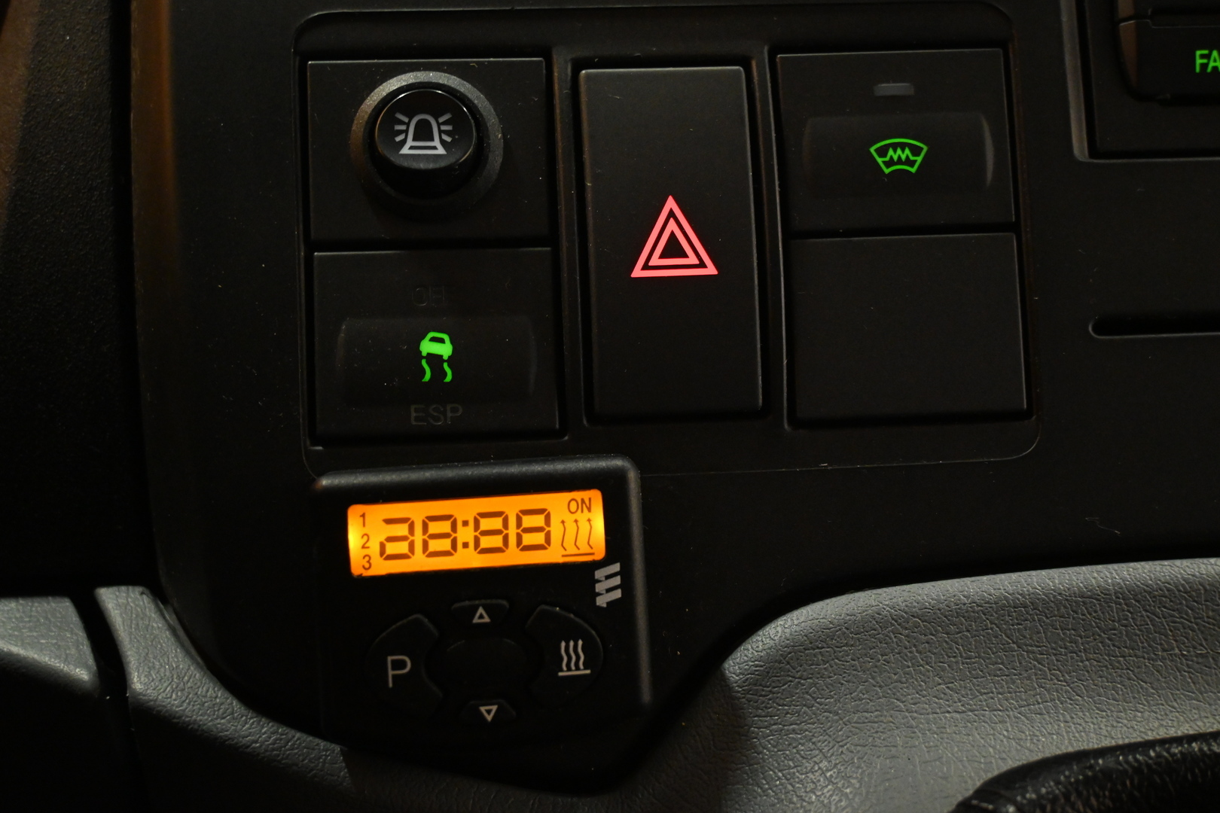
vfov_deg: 33.6
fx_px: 1347
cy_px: 406
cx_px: 610
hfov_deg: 48.7
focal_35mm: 40
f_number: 4.5
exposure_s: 1/40
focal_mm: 26.5
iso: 3600
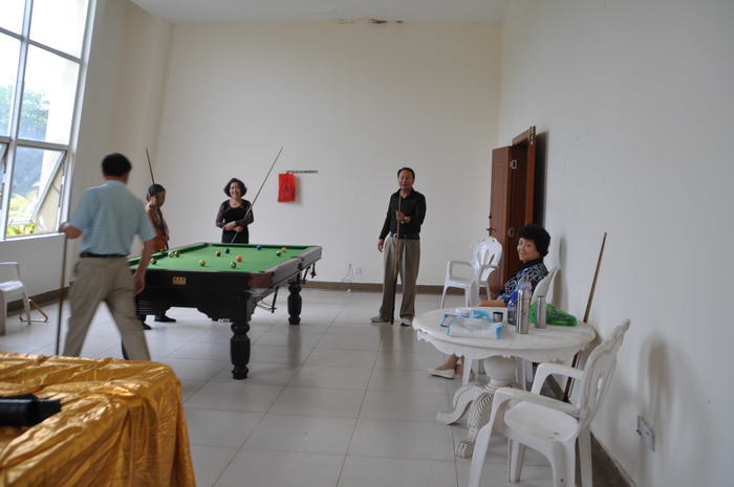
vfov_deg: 39.9
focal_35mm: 33
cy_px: 244
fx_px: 672
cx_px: 367
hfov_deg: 57.3
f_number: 3.5
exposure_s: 1/50
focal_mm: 22
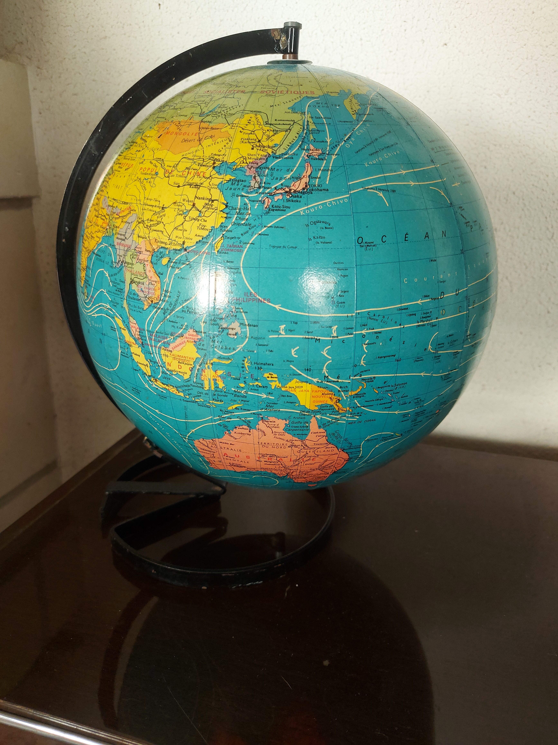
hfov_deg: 56.8
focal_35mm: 24
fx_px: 516
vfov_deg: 71.6
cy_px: 372
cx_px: 279
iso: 125
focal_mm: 5.23
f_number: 1.8
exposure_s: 1/50
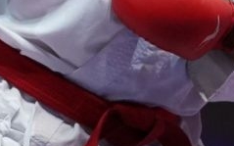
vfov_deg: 1.3
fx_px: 6609
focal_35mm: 1037
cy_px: -170
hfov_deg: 2.0
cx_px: -204
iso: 5000
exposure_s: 1/1000
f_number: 2.8
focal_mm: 135
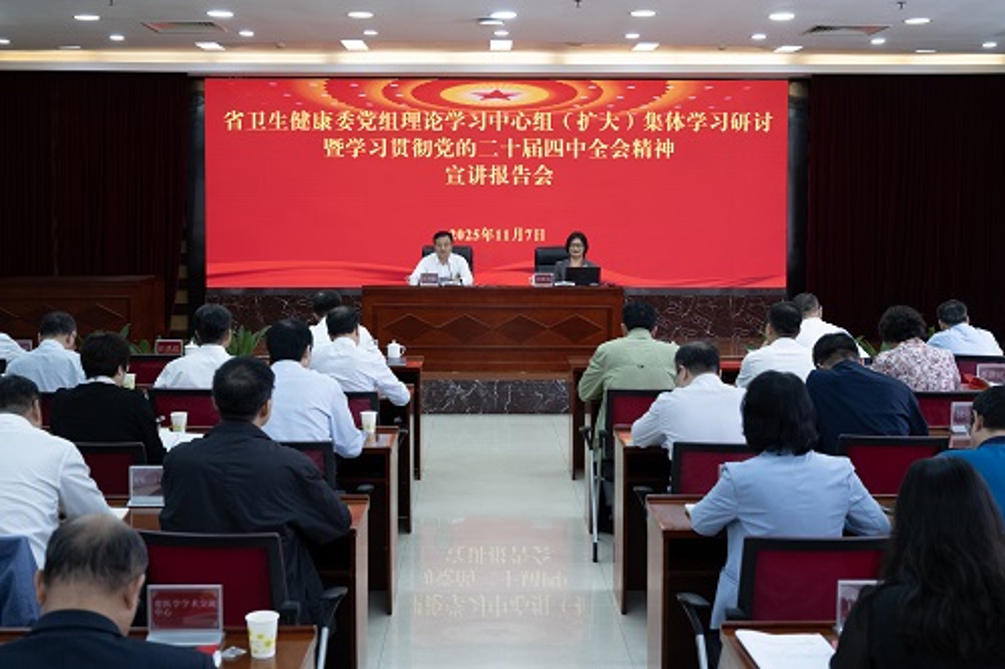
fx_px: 1116
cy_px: 334
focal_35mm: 40
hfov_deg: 48.5
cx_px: 502
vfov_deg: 33.4
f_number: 4
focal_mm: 26.6
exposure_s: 1/80
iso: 800
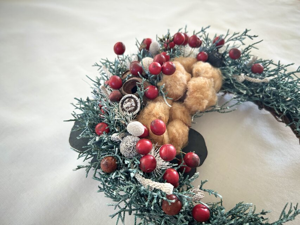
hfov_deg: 67.3
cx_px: 150
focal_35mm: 26
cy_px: 112
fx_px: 225
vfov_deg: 53.1
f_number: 1.5
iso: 200
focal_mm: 5.7
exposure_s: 1/60
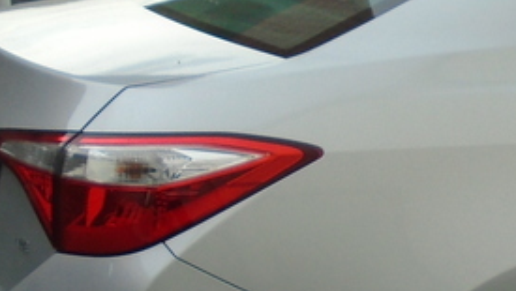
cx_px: 679
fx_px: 1355
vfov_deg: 12.2
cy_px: 197
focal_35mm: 99
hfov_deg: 19.8
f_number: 3.2
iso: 100
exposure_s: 1/125
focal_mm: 4.6
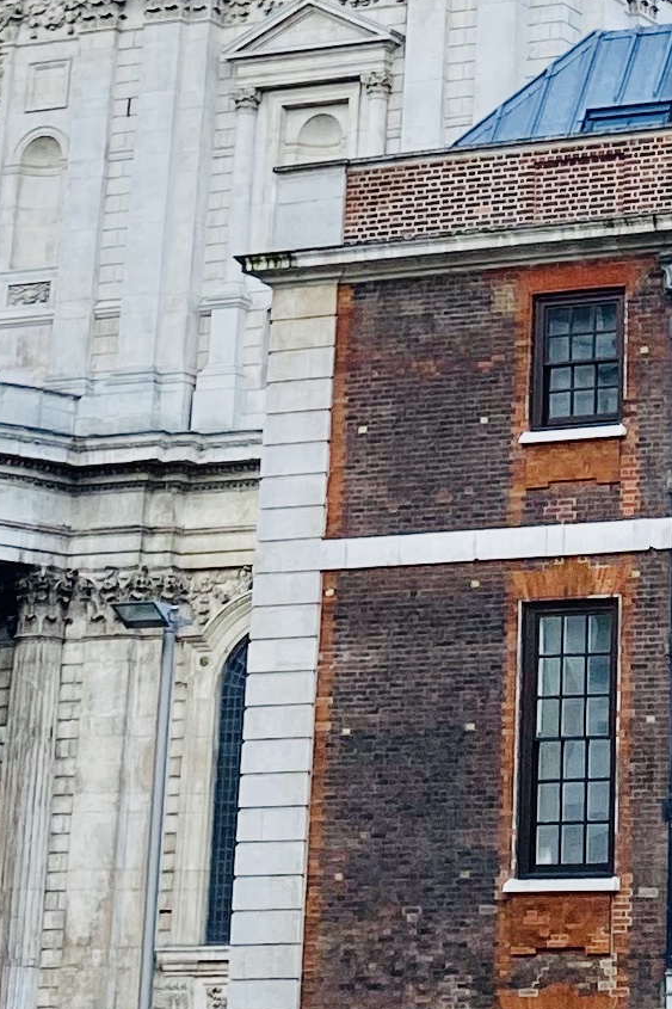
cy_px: -359
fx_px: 3613
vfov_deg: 15.1
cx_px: 645
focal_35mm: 129
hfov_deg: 10.5
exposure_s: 1/1093
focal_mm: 4.25
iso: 32
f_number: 1.8
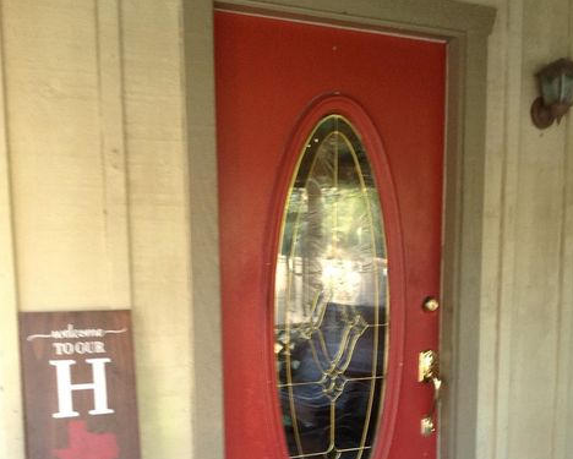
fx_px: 781
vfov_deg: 31.9
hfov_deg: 40.3
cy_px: 368
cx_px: 285
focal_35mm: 46
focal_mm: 3.3
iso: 64
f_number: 2.4
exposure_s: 1/25
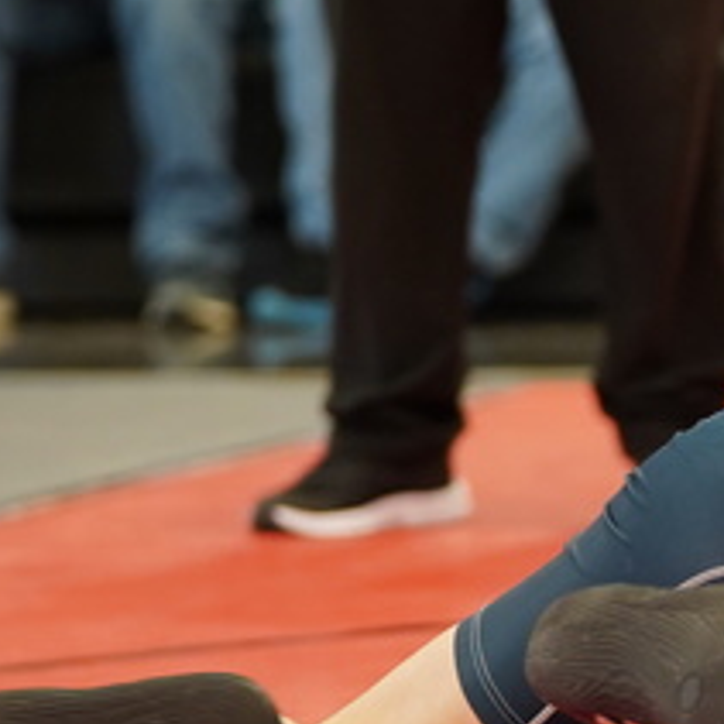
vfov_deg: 3.7
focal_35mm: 467
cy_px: 650
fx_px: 11051
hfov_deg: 3.7
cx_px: 1318
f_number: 3.2
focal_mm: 113
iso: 1600
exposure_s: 1/160
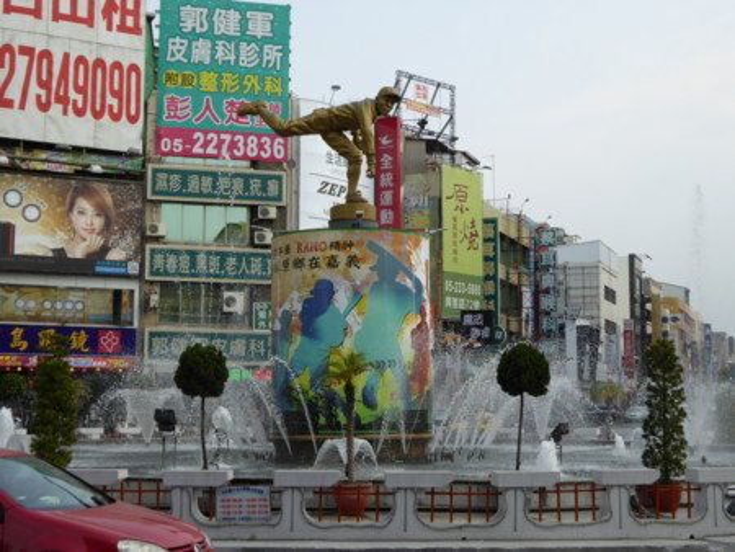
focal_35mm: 57
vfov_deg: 25.7
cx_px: 368
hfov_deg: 33.8
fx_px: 1211
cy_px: 276
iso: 100
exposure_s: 1/500
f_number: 4.1
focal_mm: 9.6
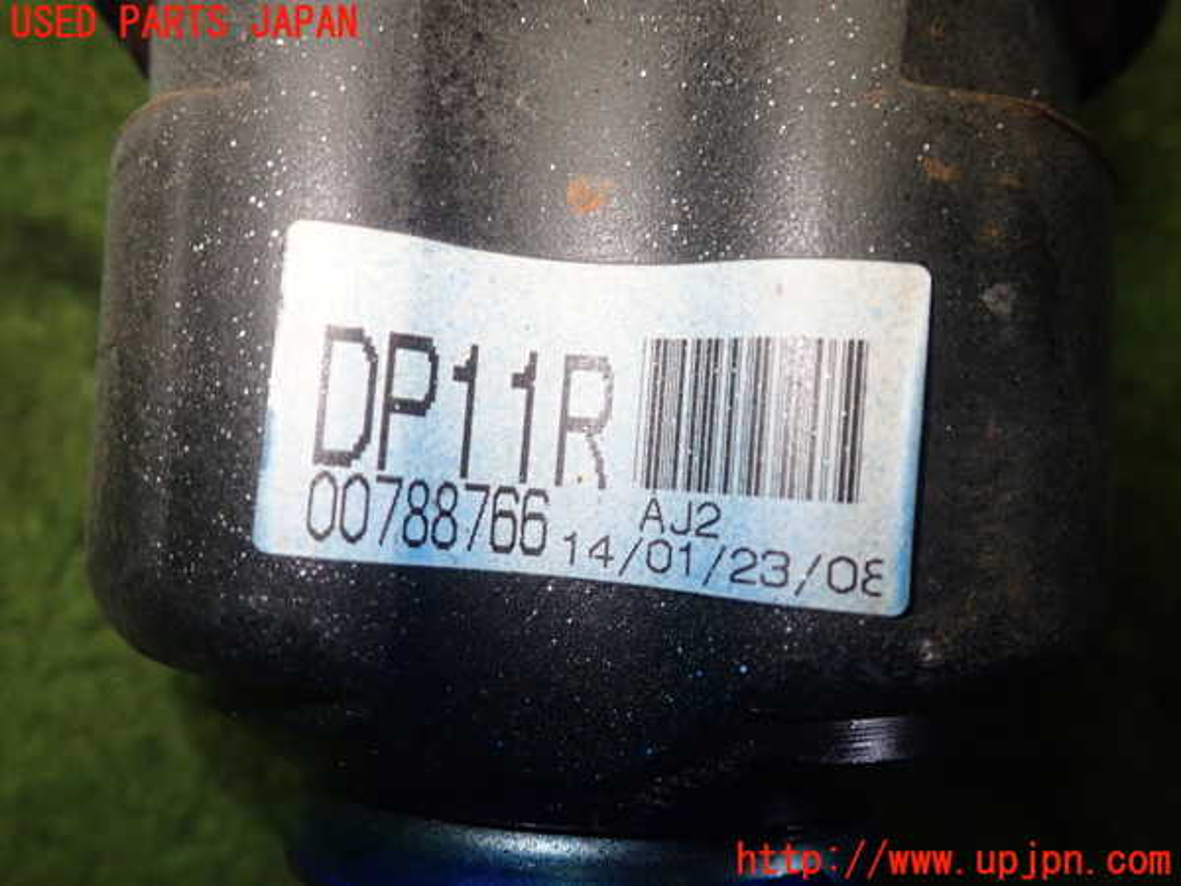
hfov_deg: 60.0
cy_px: 443
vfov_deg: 46.8
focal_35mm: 30
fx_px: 1024
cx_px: 590
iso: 250
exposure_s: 1/125
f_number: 2.3
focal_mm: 5.5
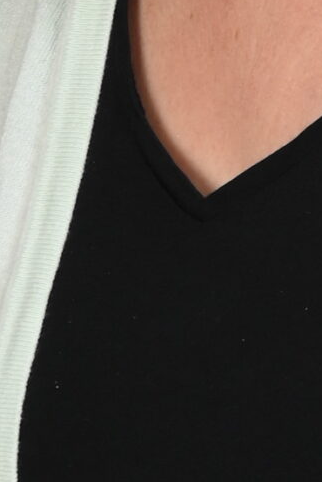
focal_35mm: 595
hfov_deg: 2.3
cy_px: -181
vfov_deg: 3.5
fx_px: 7971
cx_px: 390
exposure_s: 1/160
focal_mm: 75
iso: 200
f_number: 11
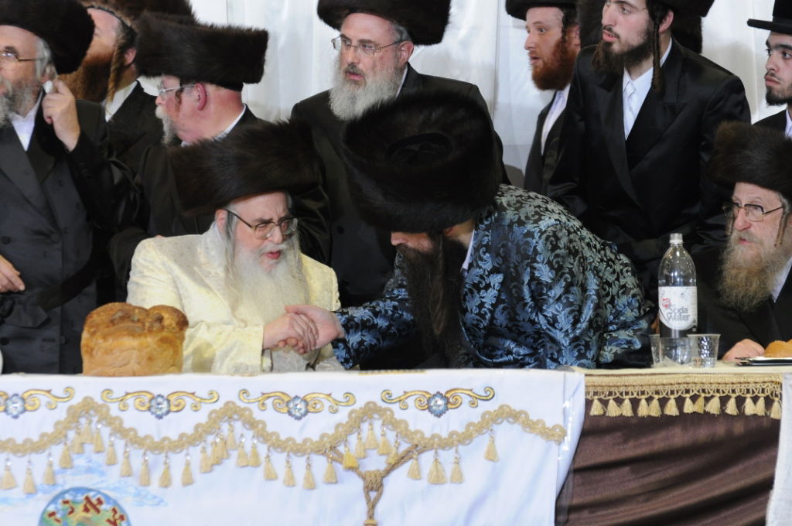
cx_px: 396
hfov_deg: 9.8
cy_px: 263
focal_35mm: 210
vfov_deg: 6.5
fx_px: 4614
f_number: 5.6
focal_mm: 140
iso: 800
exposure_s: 1/100
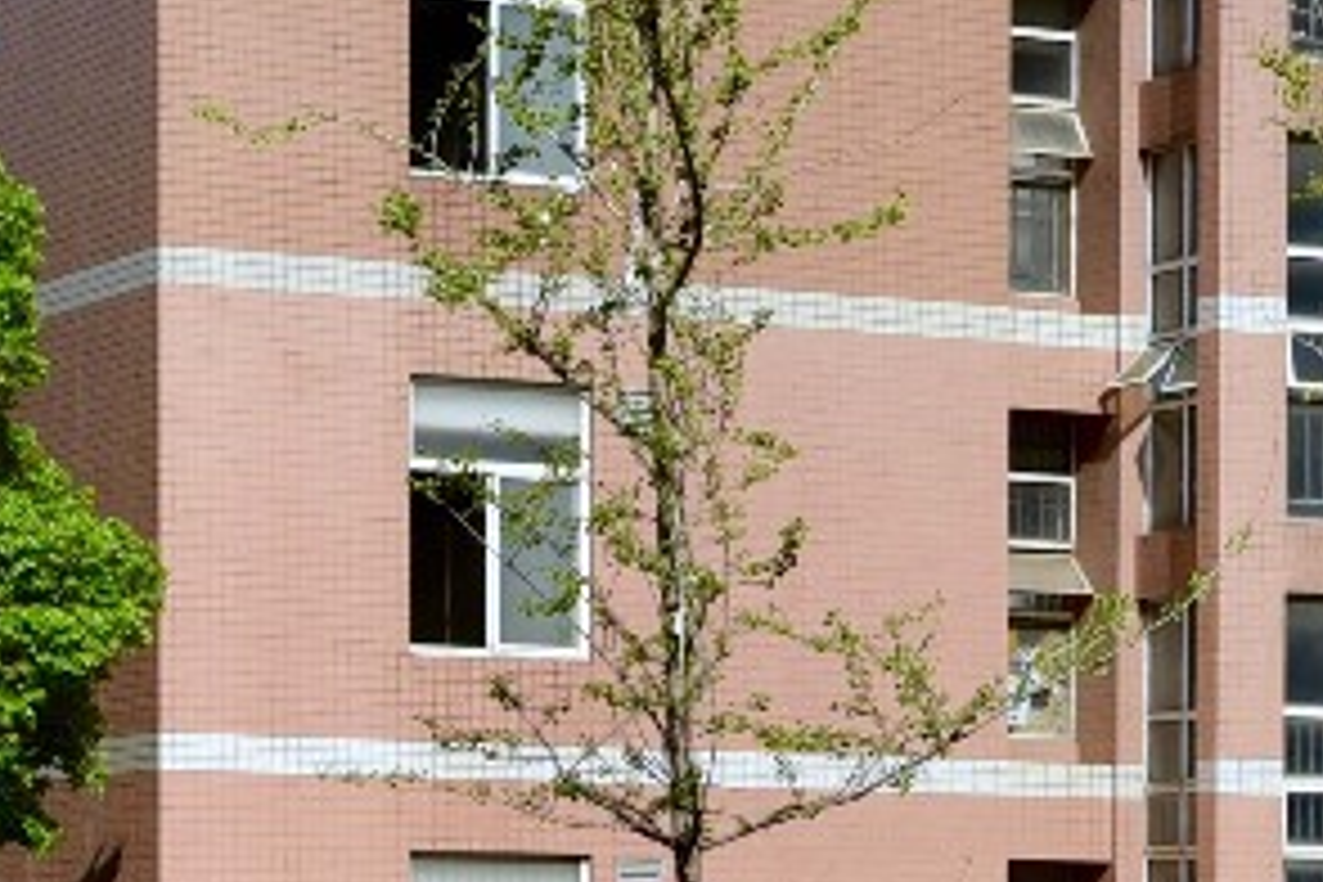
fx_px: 6394
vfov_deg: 7.7
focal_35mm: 174
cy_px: -500
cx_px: 1908
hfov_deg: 11.4
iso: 100
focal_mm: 32
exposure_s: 1/400
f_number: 7.1
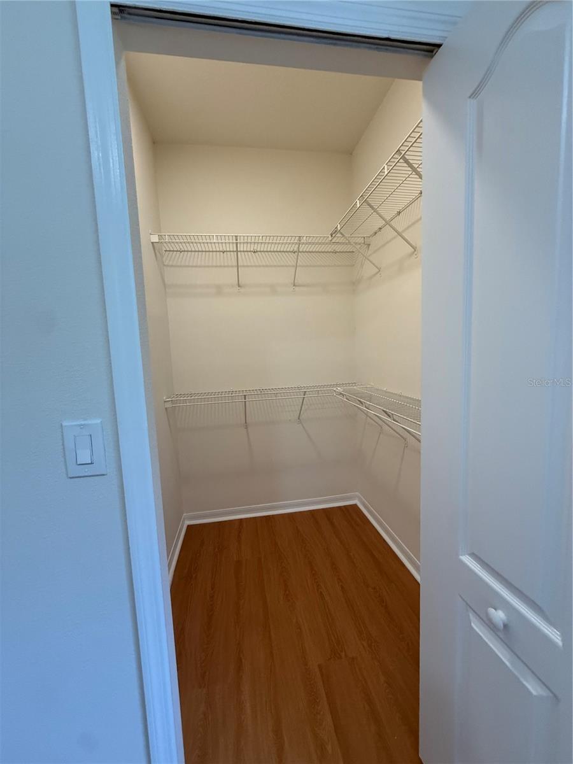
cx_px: 286
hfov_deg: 85.7
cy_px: 382
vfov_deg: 102.1
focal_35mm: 14
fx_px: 309
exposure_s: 1/120
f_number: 2.2
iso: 200
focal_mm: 2.22
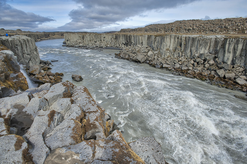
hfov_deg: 90.0
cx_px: 124
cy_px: 82
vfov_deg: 67.4
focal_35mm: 18
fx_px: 123
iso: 200
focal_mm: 12
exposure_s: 1/320
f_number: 11
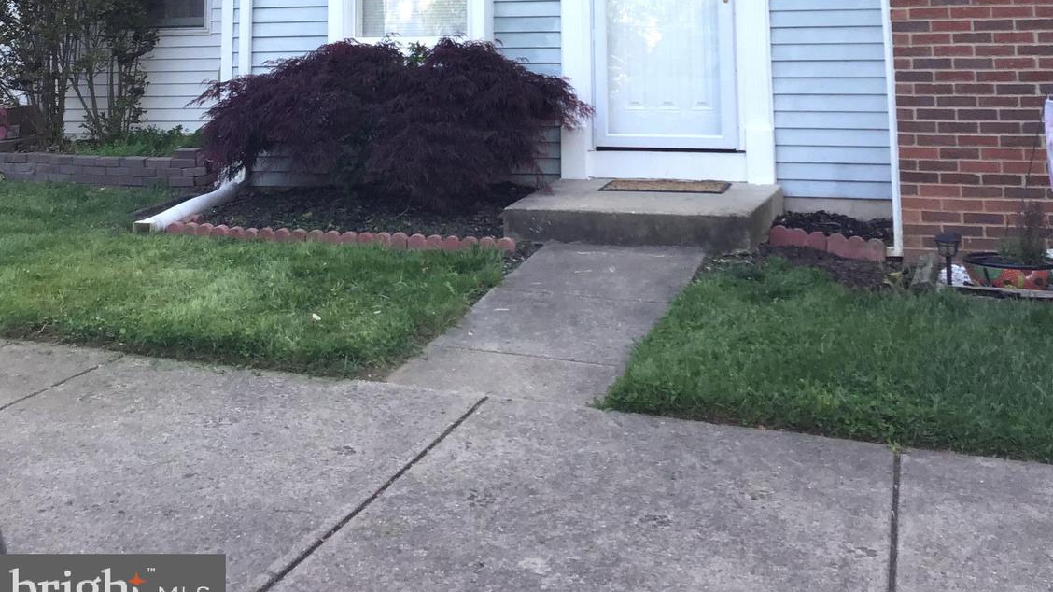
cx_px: 530
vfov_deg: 24.0
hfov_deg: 44.6
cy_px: -87
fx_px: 1284
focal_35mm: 46
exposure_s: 1/120
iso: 50
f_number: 2.4
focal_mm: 3.3
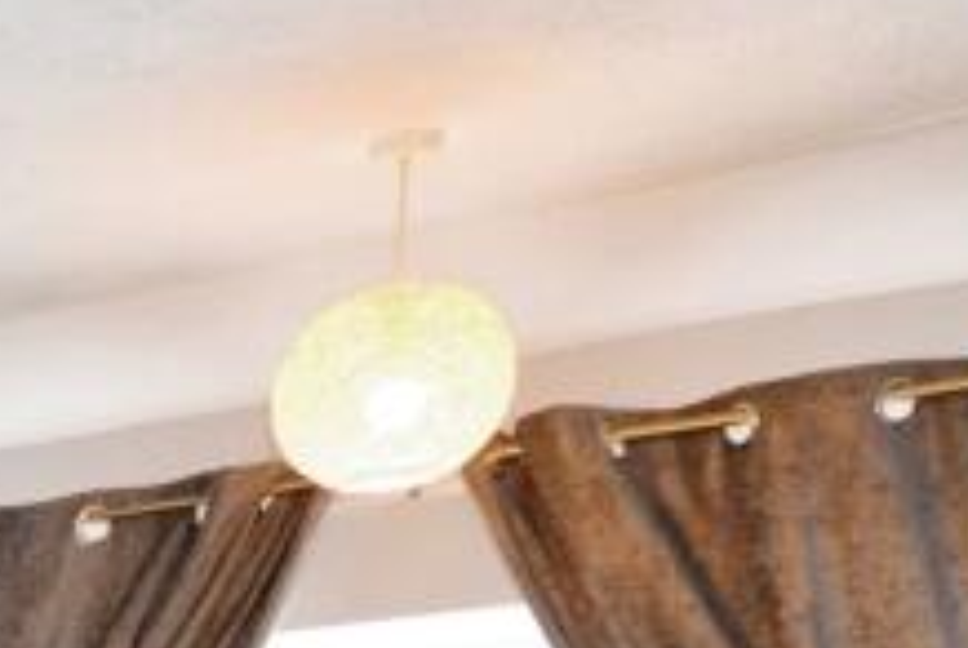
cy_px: 1396
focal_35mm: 77
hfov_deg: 19.2
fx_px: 2082
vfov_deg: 14.1
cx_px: -817
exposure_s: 1/60
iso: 400
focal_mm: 11
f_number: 3.5
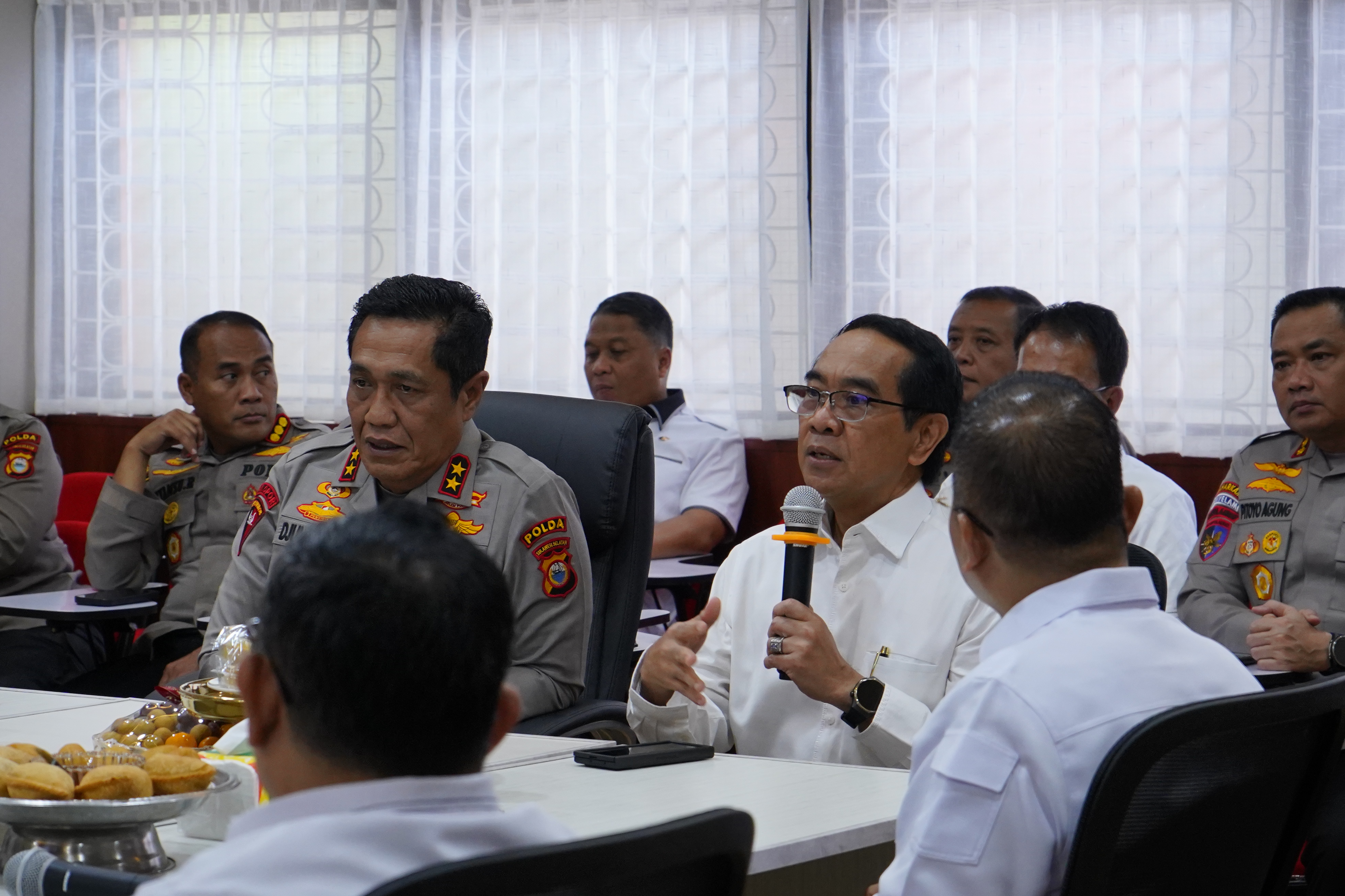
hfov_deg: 19.5
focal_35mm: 105
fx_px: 3923
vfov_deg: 13.0
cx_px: 672
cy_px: 448
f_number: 5.6
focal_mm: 70
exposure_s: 1/160
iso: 2000
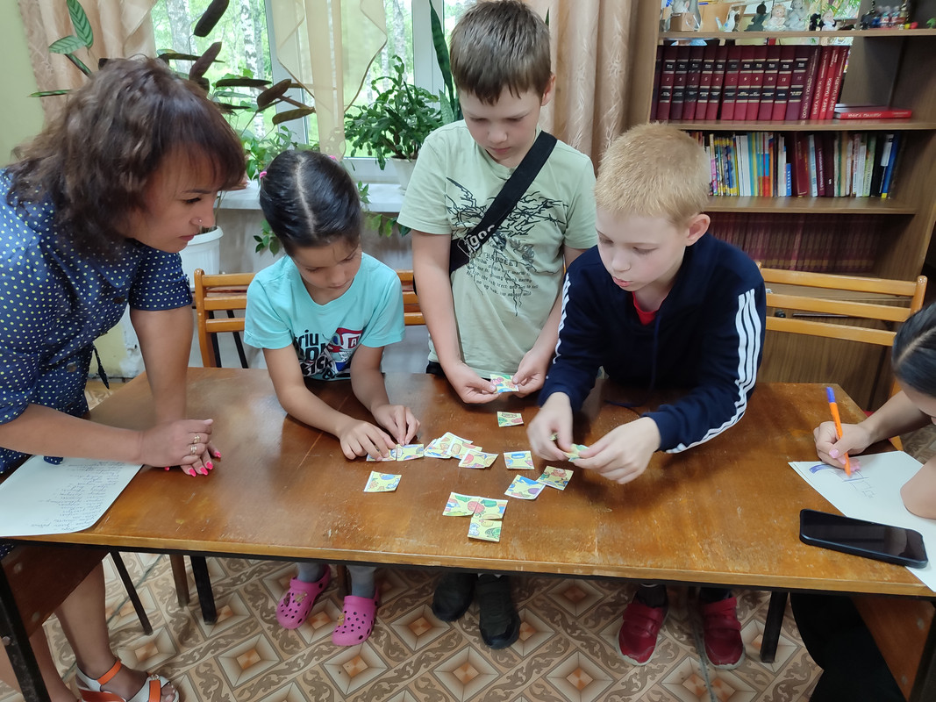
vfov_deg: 54.9
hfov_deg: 69.4
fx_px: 676
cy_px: 351
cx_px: 468
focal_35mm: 25
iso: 225
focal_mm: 5.95
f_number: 1.89
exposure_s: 1/50
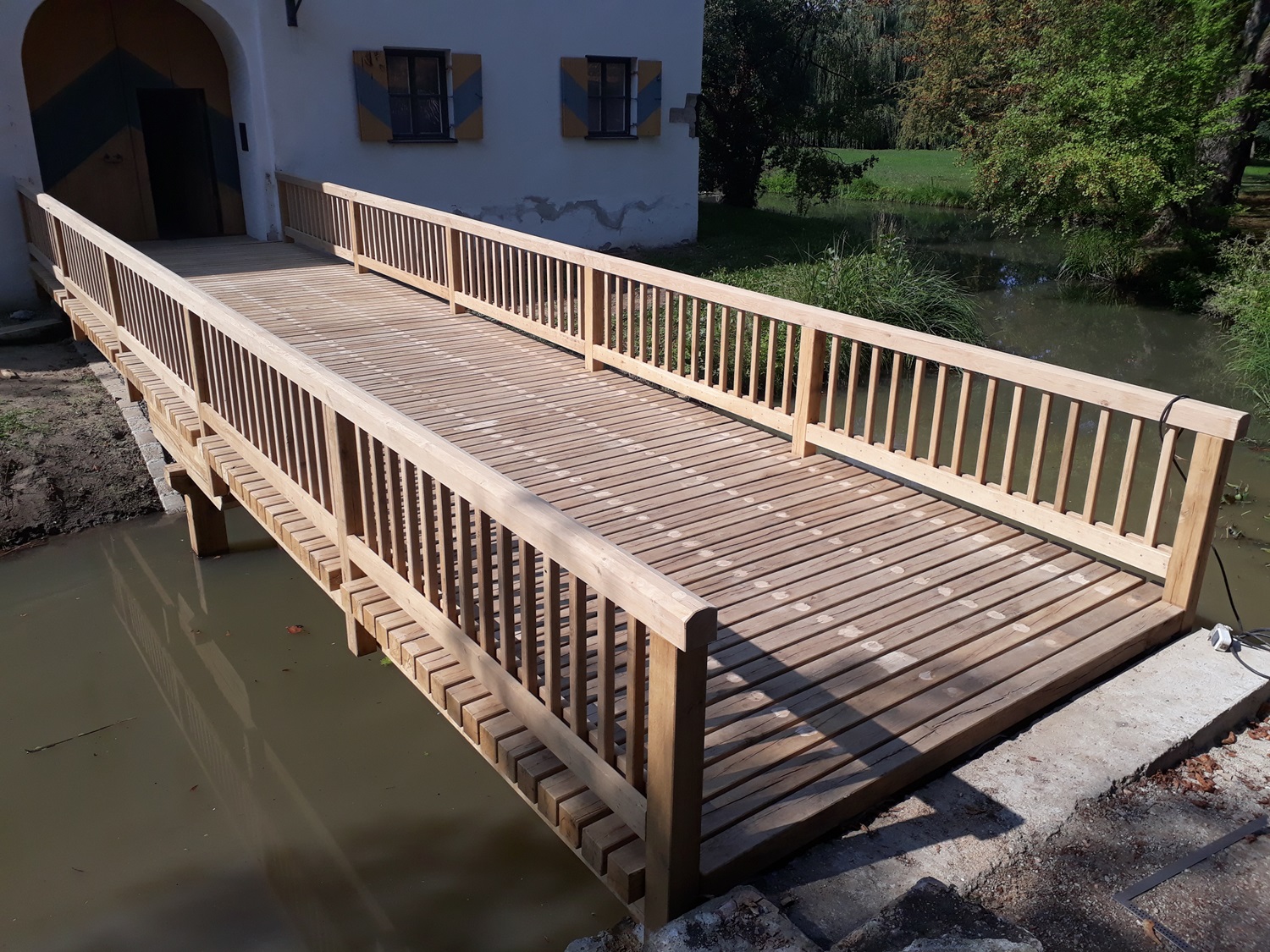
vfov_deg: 51.4
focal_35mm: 27
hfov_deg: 65.3
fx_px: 991
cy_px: 476
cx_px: 635
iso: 40
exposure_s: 1/1499
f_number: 1.9
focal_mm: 3.6
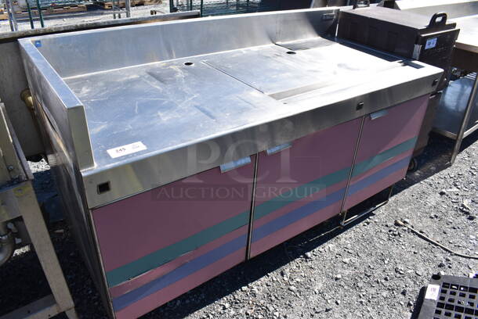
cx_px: 239
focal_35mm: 27
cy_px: 160
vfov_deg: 48.0
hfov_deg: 67.3
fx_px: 359
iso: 160
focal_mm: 18
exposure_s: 1/250
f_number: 8
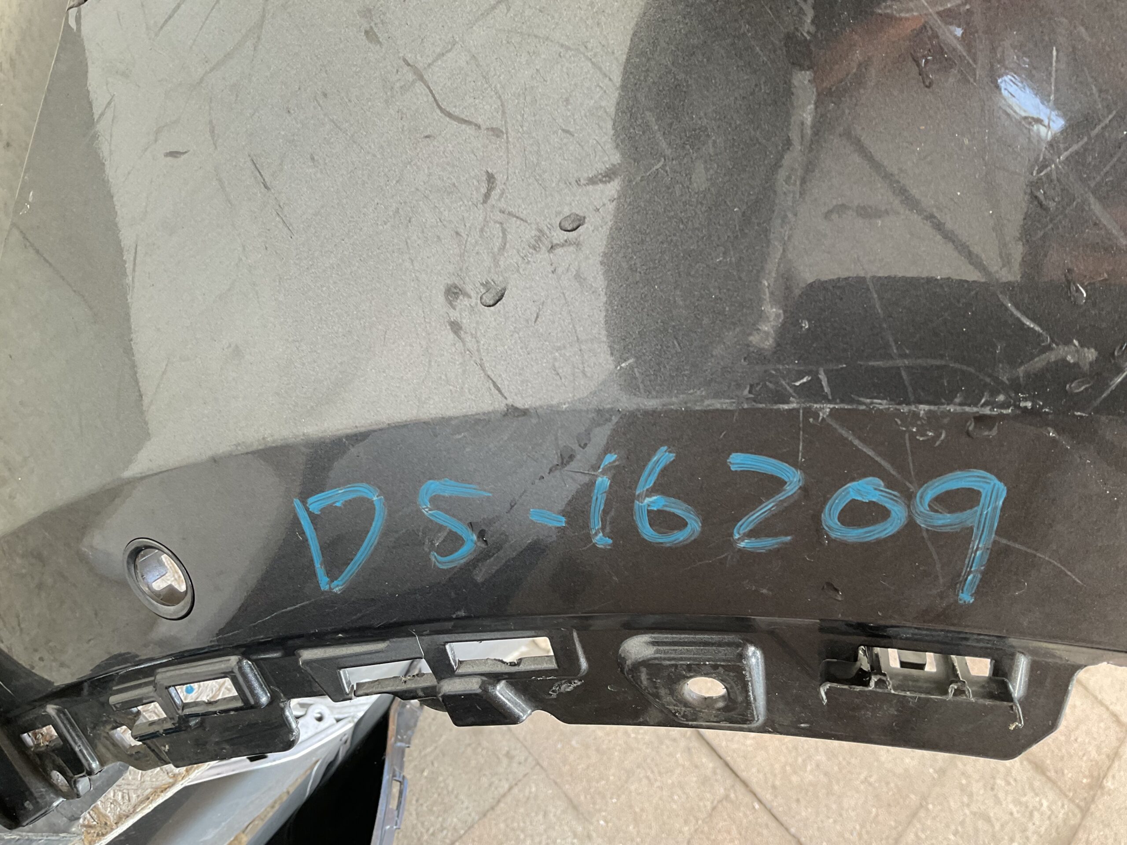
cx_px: 564
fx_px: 944
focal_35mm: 29
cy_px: 422
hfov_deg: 61.7
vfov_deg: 48.2
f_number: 1.8
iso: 64
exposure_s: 1/50
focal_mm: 3
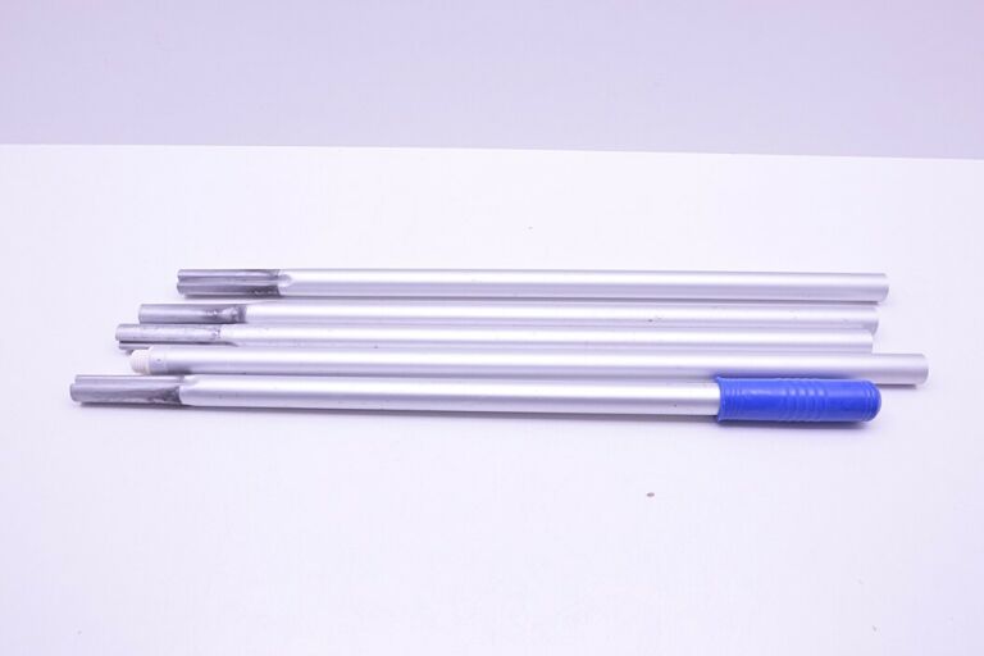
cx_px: 492
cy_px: 328
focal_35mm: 27
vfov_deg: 47.9
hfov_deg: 67.4
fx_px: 738
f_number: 8
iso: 400
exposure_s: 1/60
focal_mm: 18
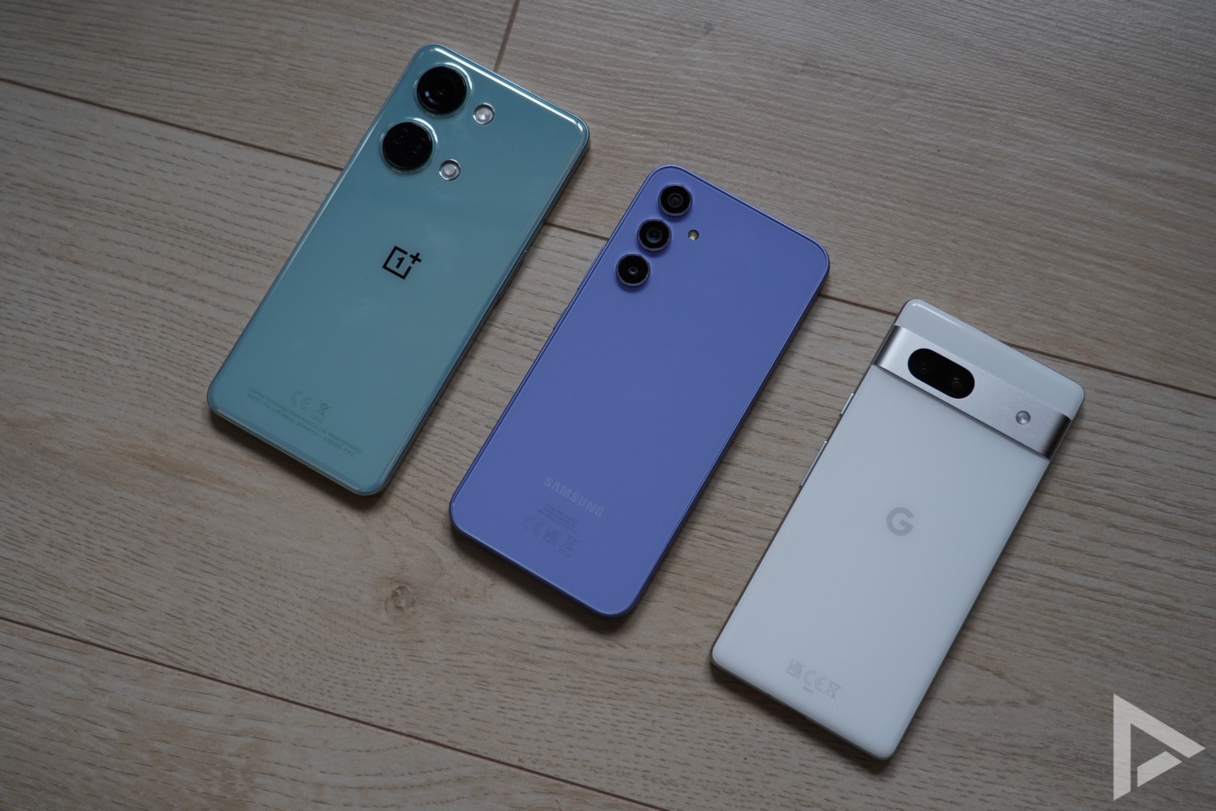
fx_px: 1554
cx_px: 608
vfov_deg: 29.2
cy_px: 406
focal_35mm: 46
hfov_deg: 42.7
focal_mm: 46
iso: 500
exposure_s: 1/160
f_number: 4
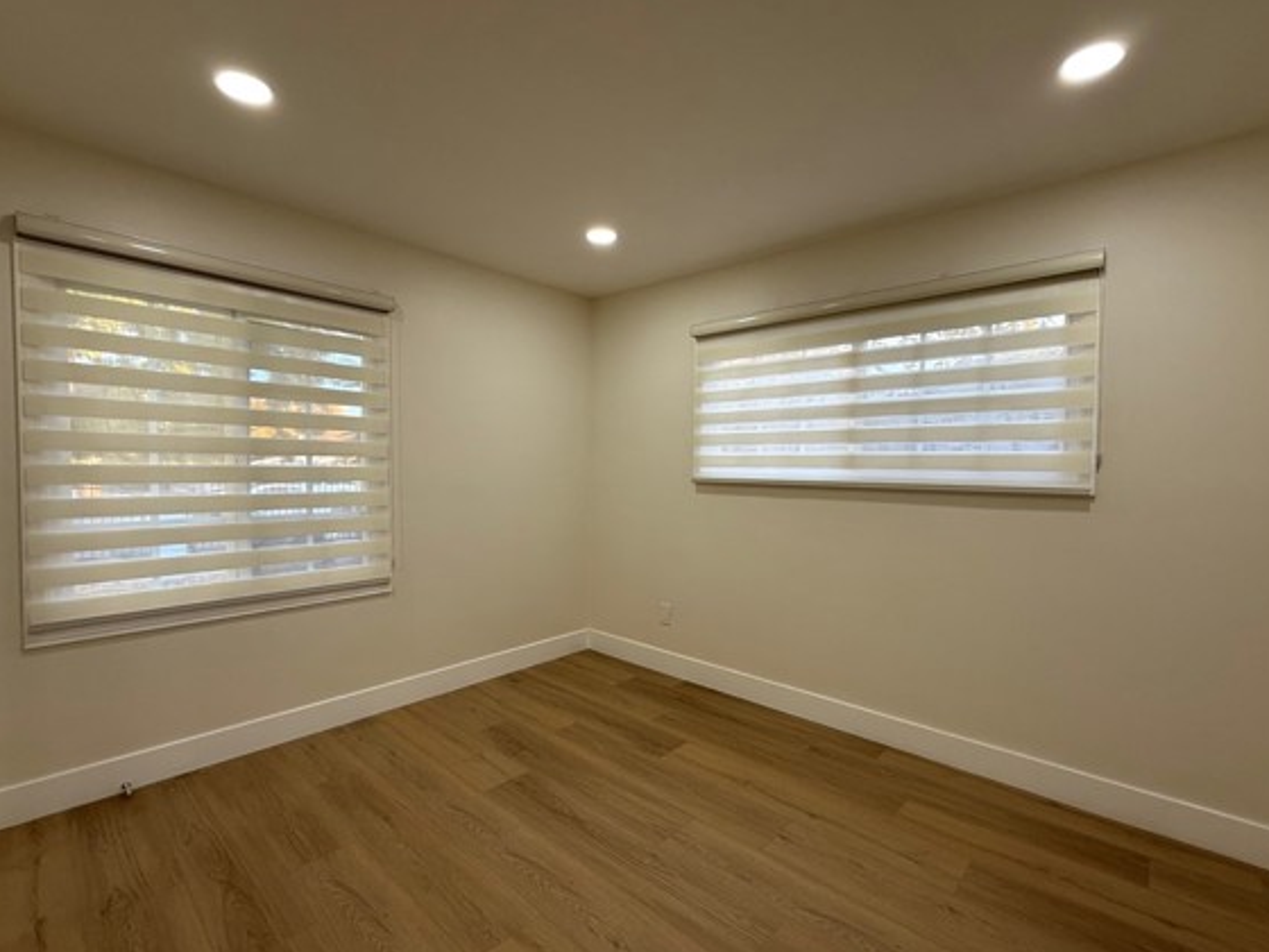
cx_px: 646
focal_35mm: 16
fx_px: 587
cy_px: 487
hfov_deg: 94.5
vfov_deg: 78.1
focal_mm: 2.22
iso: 64
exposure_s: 1/99
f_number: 2.2
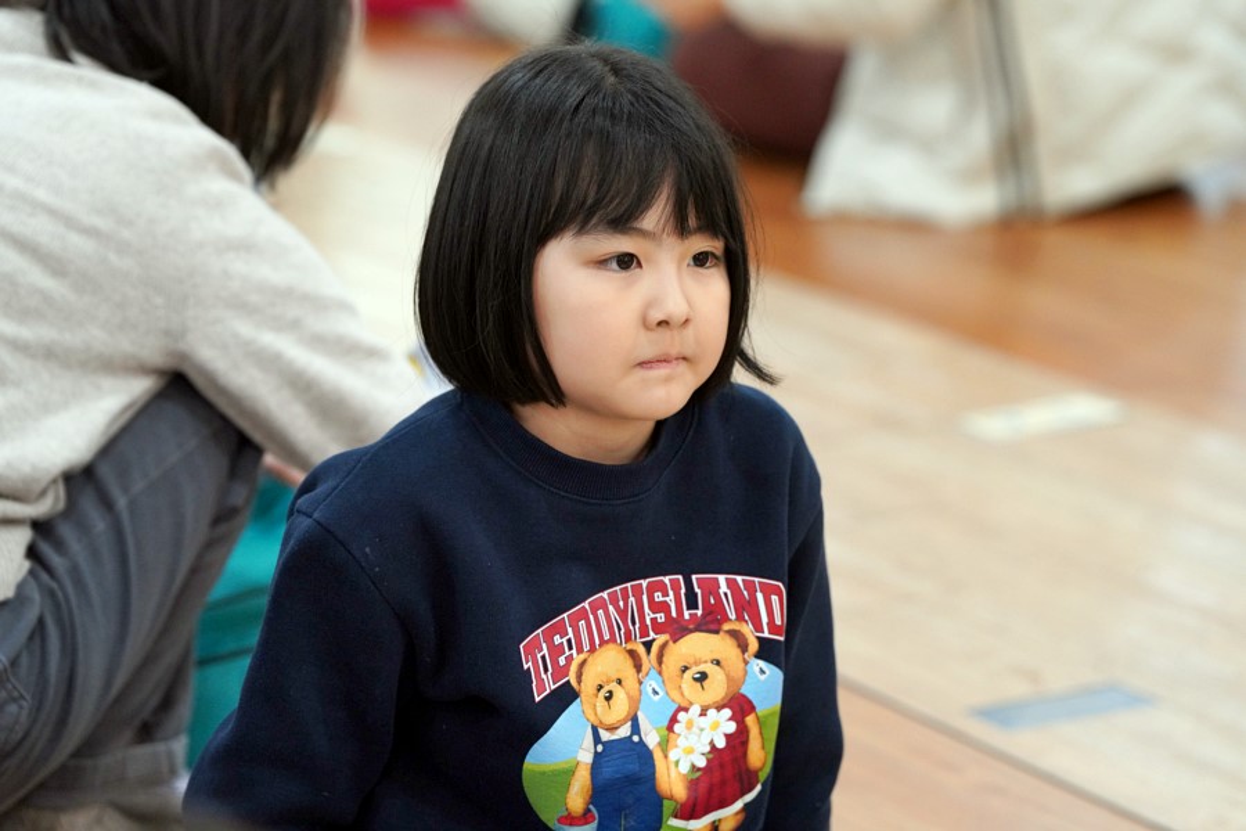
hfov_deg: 12.8
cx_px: 623
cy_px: 416
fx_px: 5537
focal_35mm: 160
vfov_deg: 8.6
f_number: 4
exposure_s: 1/200
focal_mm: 160
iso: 2500
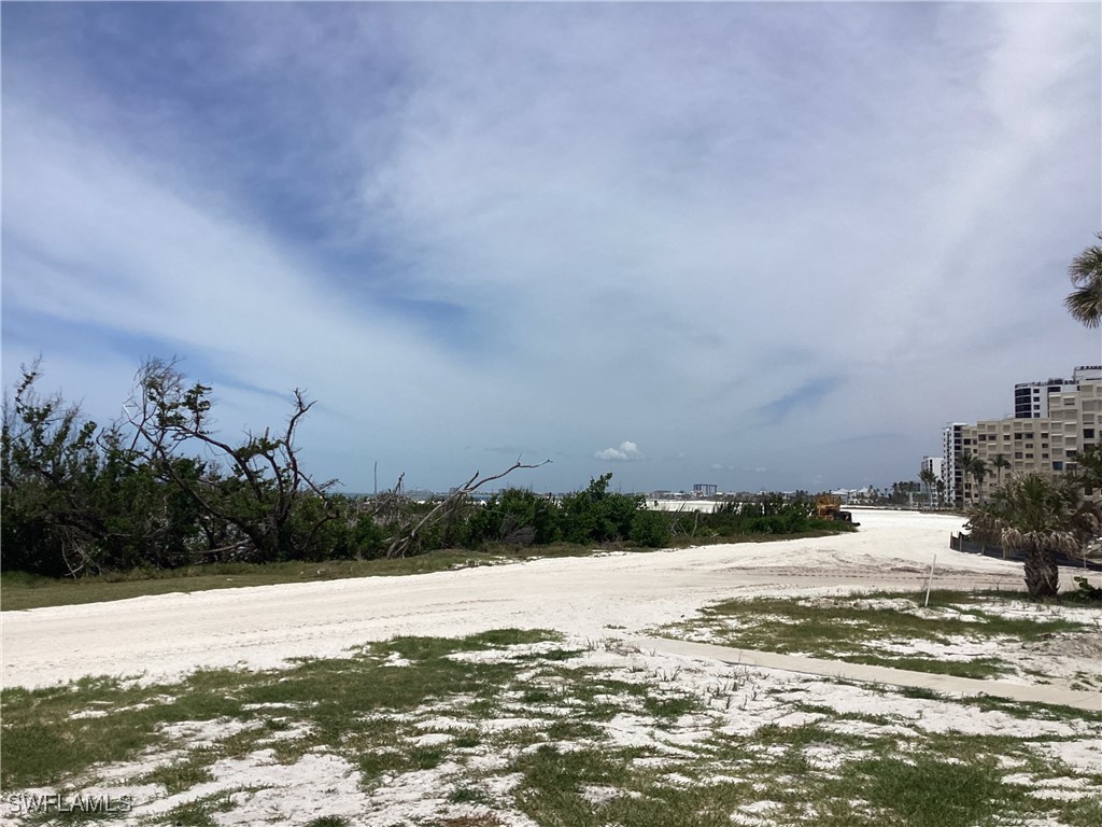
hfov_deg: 58.4
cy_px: 414
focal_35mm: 31
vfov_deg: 45.4
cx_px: 551
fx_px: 987
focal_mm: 3.3
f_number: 2.4
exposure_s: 1/3546
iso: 25
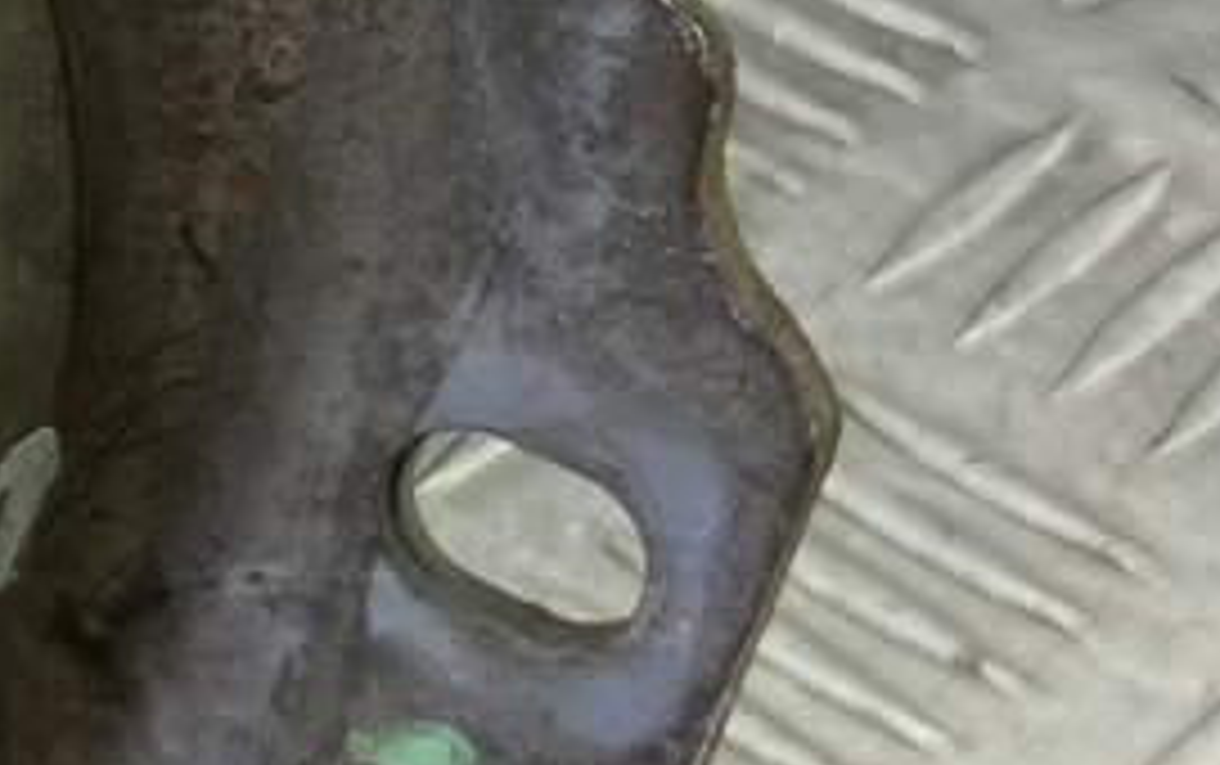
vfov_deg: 14.1
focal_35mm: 92
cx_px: -414
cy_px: 104
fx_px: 3062
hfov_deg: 20.4
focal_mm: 4.11
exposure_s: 1/50
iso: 150
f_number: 1.6
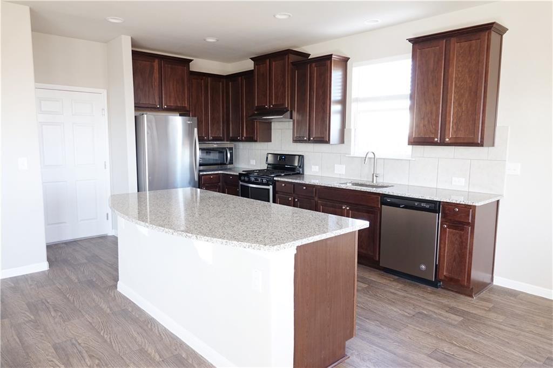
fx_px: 369
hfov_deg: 73.8
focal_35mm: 24
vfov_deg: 53.1
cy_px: 184
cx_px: 276
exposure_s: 1/30
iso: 250
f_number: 2.5
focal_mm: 8.84
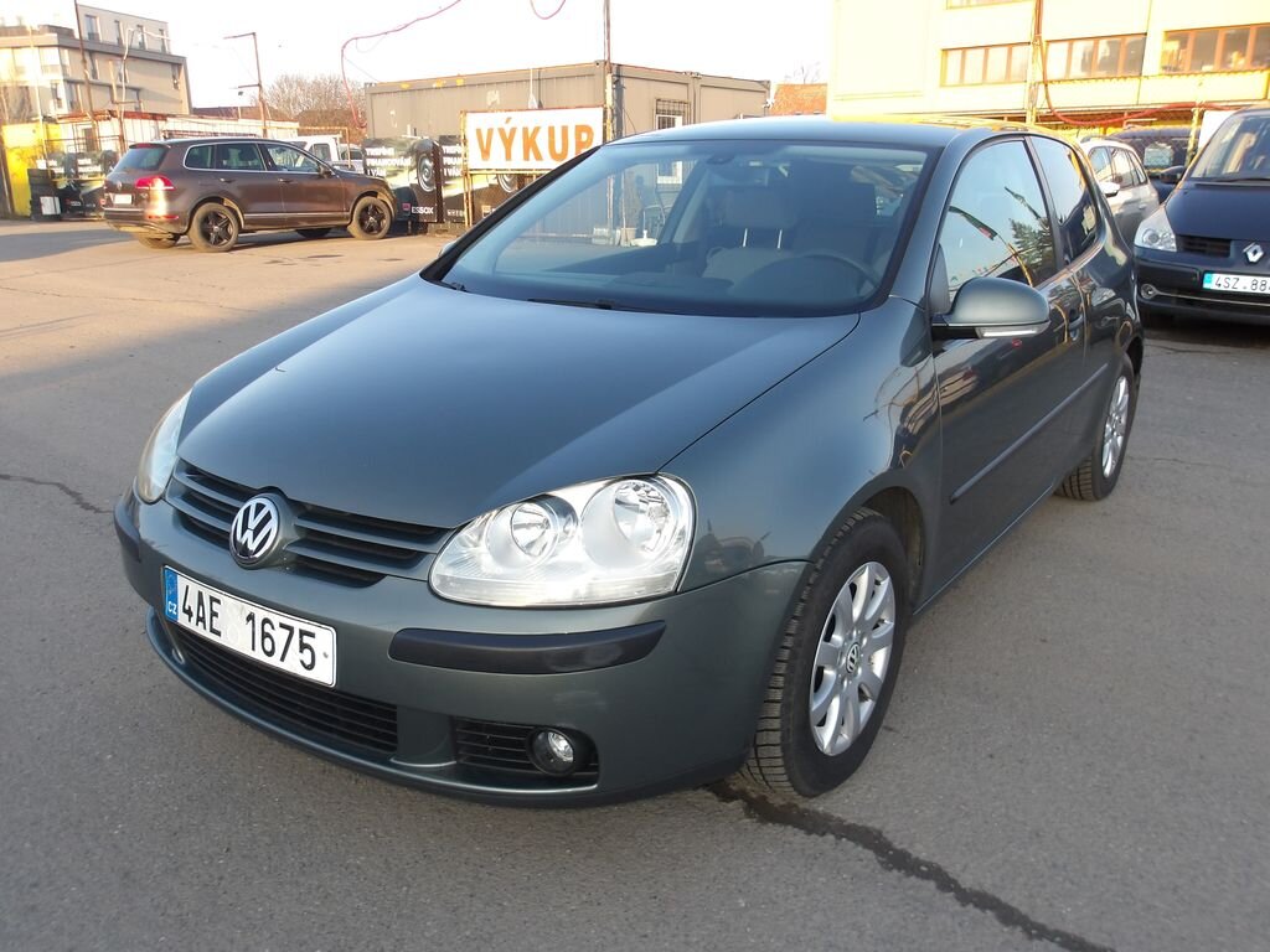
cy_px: 476
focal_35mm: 27
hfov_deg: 65.3
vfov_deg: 51.4
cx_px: 635
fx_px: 991
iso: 100
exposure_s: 1/193
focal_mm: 4.9
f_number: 3
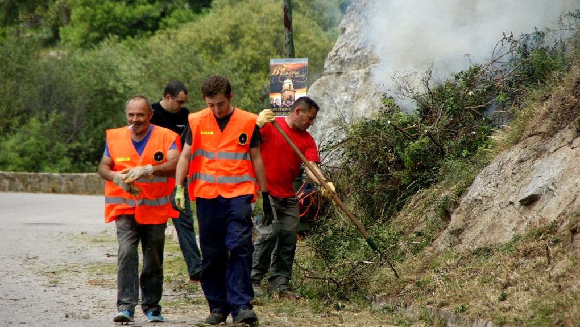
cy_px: 164
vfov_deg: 3.9
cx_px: 289
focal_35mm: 315
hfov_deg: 6.9
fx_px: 4845
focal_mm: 200
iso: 125
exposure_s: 1/320
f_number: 6.3
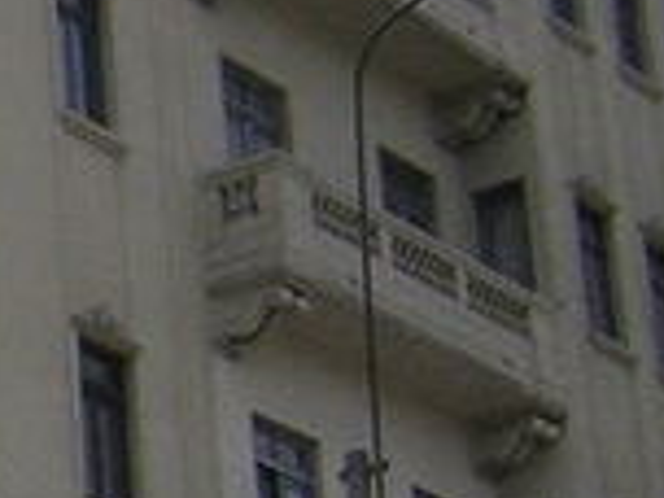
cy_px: 166
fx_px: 3261
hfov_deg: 10.9
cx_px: -546
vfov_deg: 8.7
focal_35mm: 170
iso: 50
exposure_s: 1/363
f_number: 5.2
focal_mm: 4.7
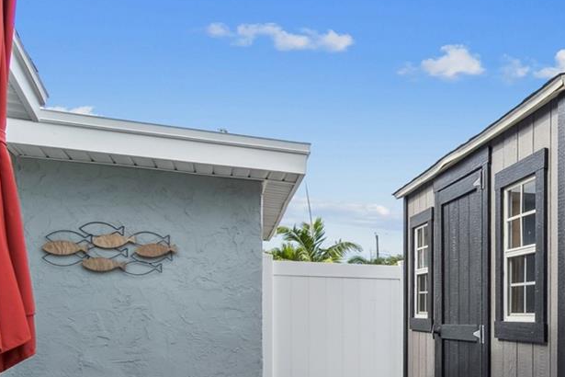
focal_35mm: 39
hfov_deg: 38.5
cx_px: 656
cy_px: 344
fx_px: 612
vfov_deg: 32.4
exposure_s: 1/1000
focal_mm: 10
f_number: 7.1
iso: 100
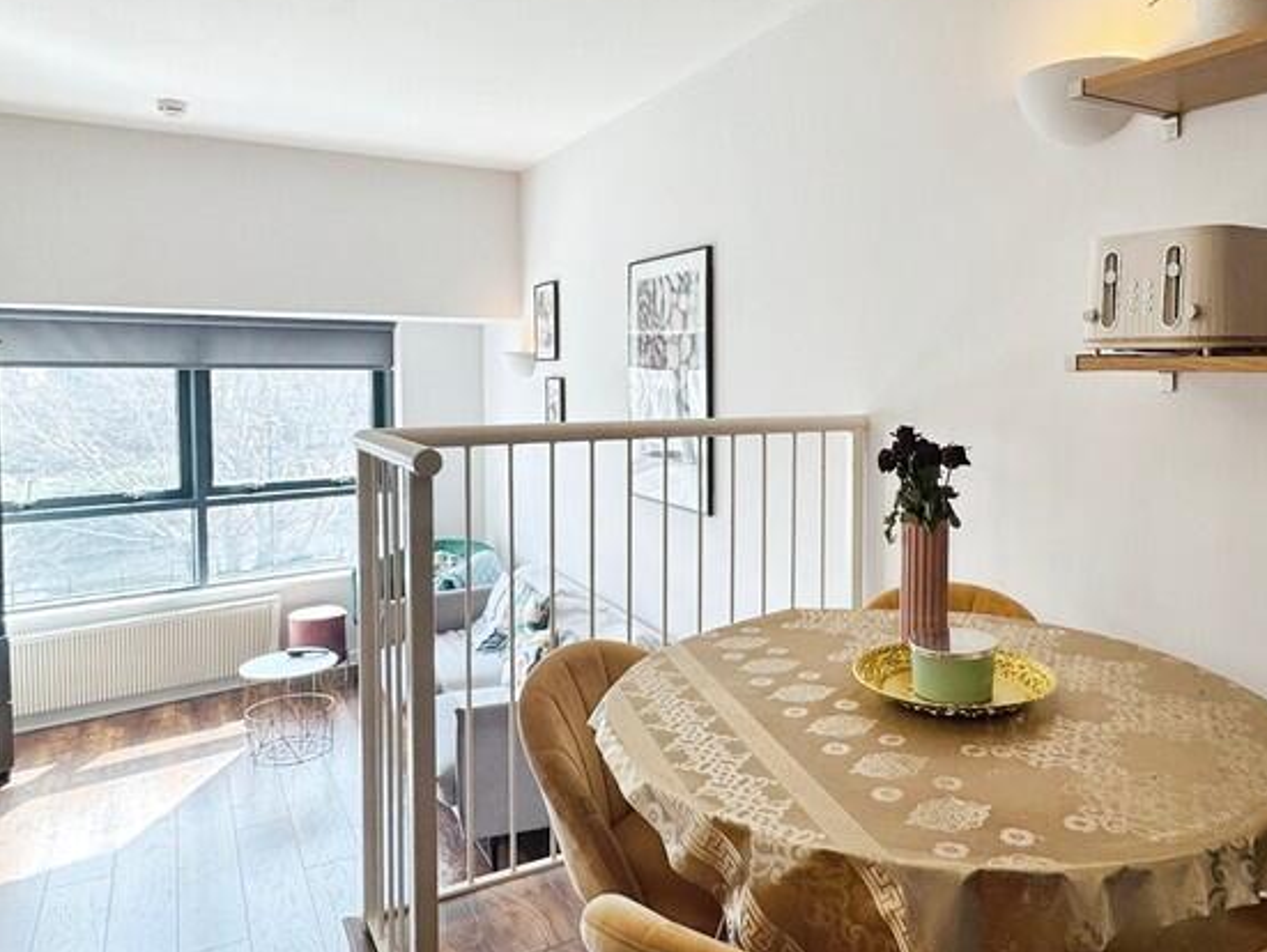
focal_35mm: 26
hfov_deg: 66.5
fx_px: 952
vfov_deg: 52.9
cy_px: 407
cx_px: 770
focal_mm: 2.22
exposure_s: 1/100
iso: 50
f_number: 2.2
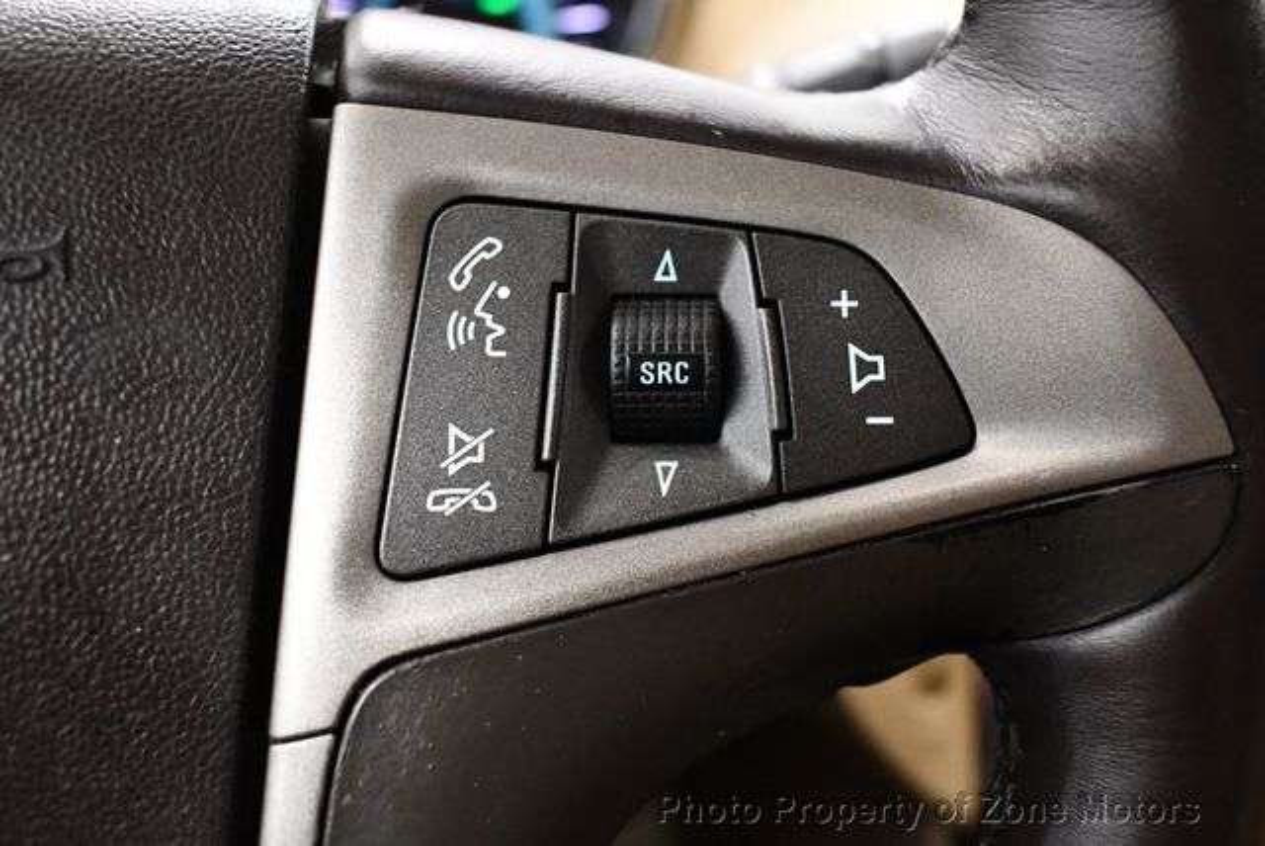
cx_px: 632
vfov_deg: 36.9
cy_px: 423
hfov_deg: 53.1
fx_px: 1266
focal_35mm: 36
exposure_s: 1/60
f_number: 3.5
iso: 3600
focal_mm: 18
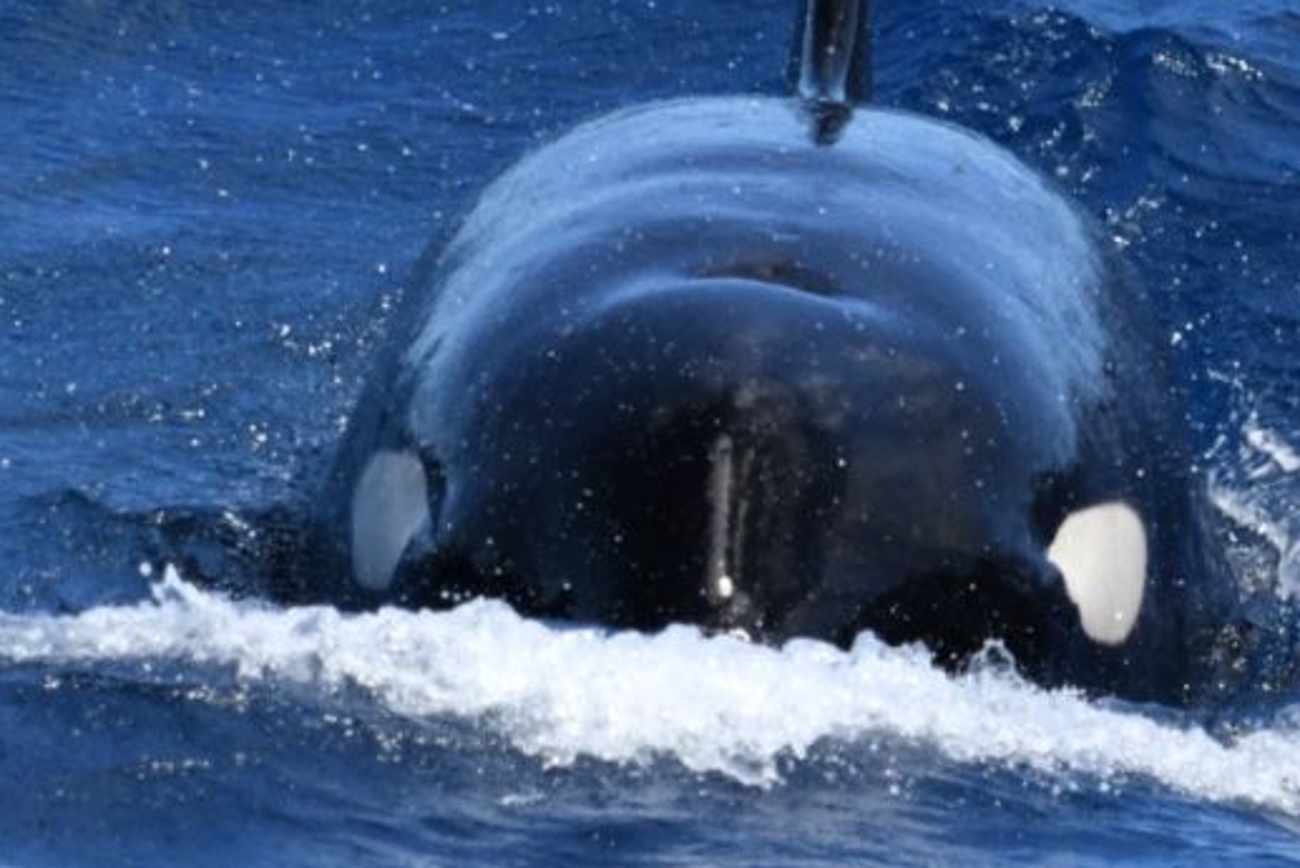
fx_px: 27920
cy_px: 208
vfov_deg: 1.8
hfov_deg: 2.7
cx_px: 779
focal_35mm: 773
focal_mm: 500
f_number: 6.3
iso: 1600
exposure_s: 1/8000
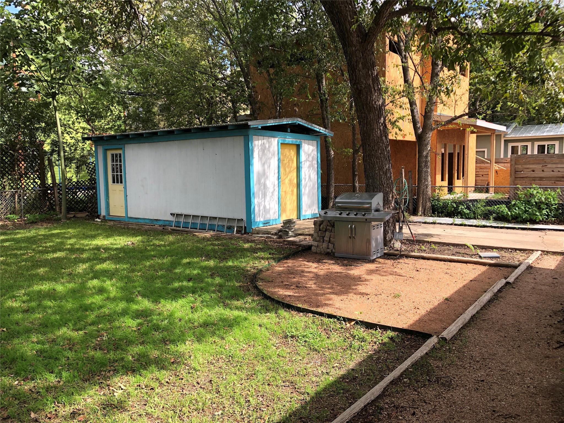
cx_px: 282
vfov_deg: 49.7
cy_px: 212
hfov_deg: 63.4
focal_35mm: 28
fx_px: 456
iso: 20
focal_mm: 4
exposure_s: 1/857
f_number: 1.8
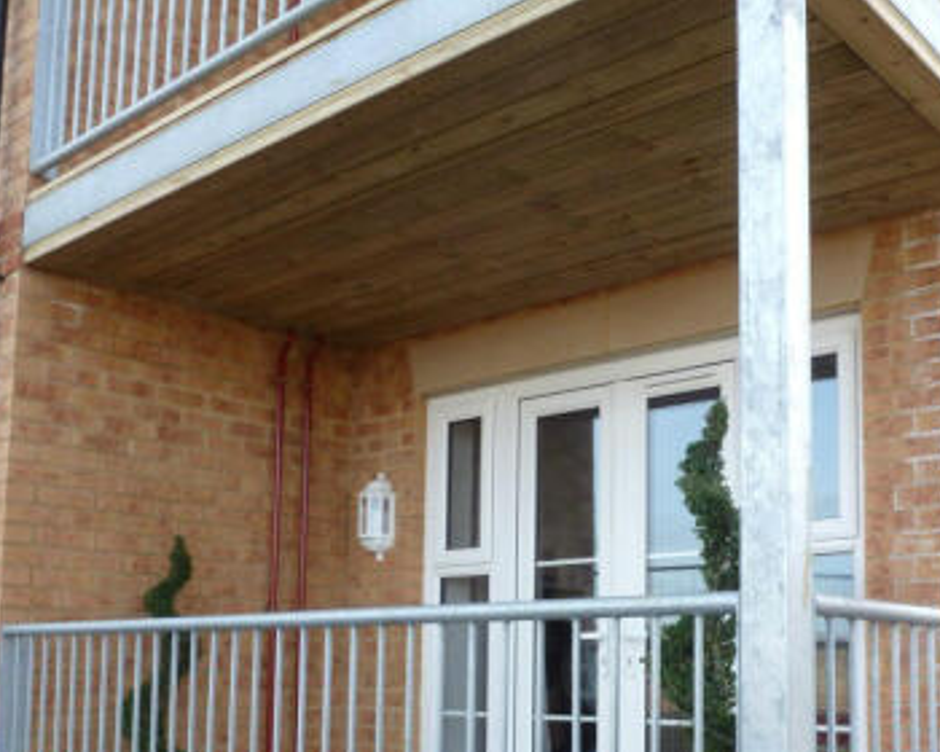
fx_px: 1085
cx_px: 641
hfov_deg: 46.0
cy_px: 563
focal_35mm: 39
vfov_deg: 37.3
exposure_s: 1/160
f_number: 3.3
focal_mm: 4.3
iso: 100
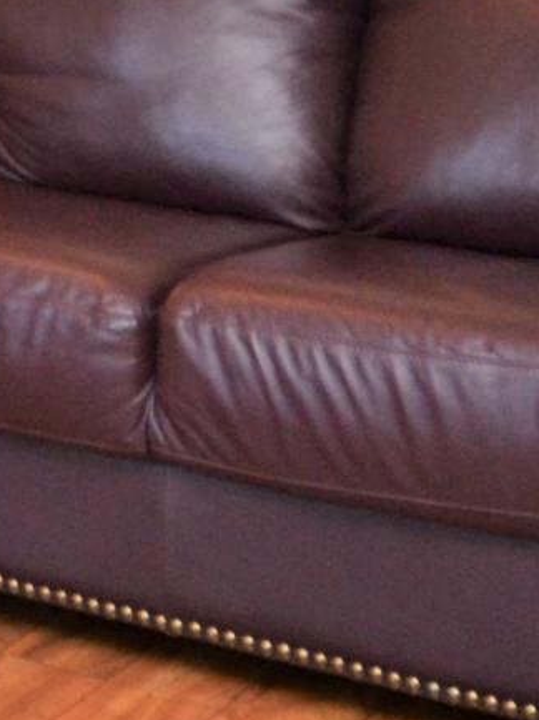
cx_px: -690
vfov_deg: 15.1
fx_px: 2495
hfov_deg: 10.8
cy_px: -402
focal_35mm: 120
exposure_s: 1/60
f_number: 3.5
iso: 400
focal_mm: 12
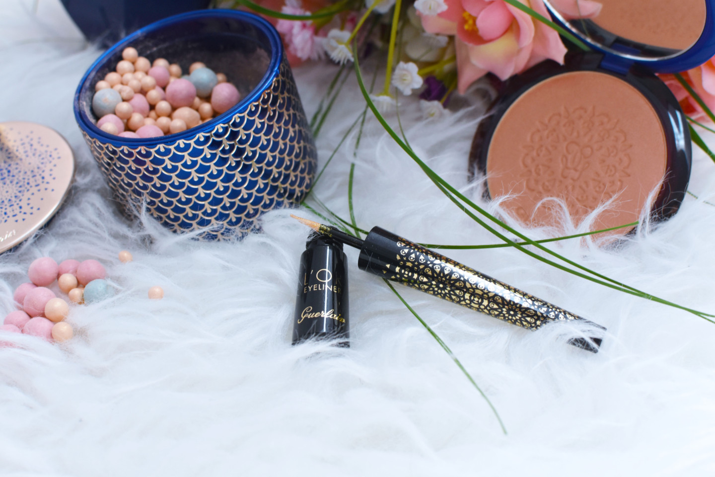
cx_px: 358
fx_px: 1043
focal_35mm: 52
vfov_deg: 25.8
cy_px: 238
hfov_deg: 37.9
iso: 800
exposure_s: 1/160
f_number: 6.3
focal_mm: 35
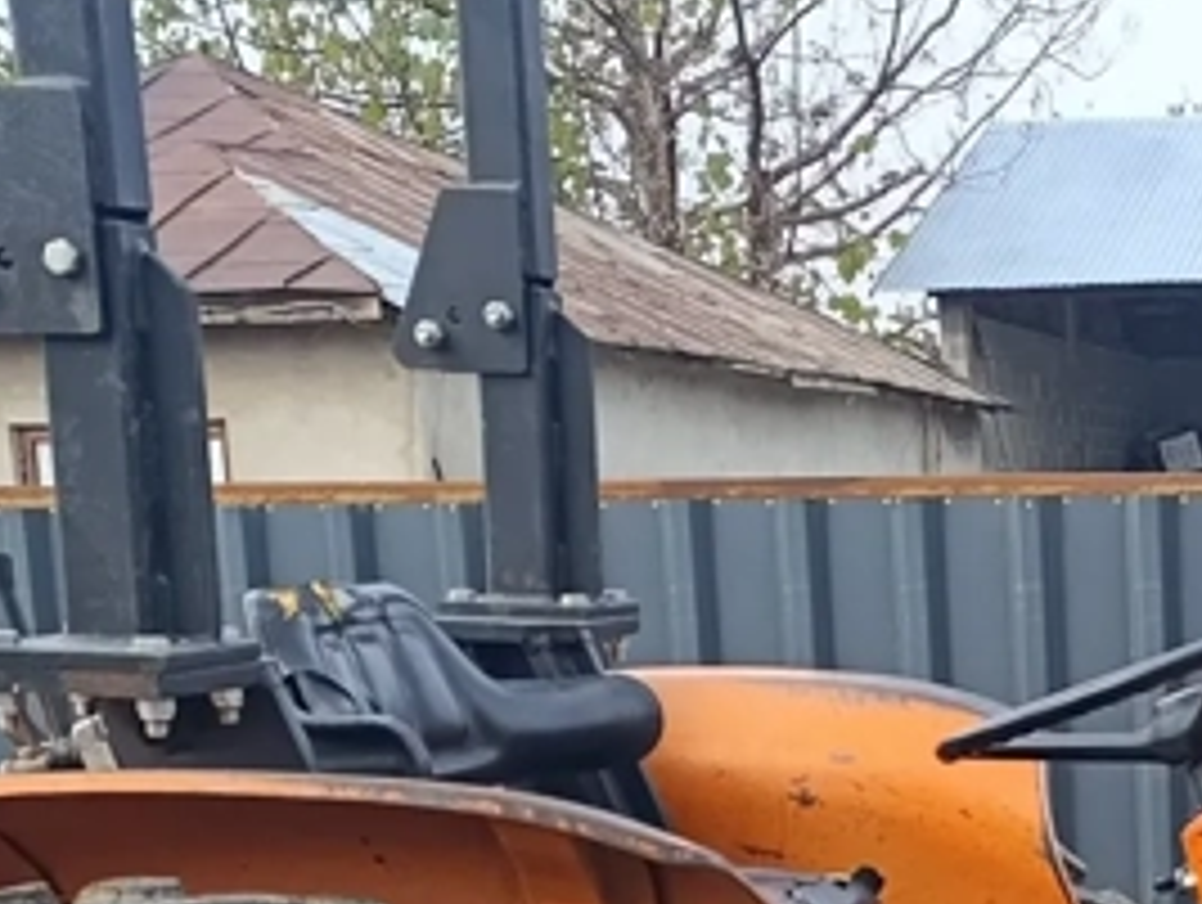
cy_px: 1199
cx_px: 1495
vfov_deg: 16.2
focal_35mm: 86
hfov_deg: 21.0
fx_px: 2990
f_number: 1.65
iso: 64
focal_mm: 6.11
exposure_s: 1/100
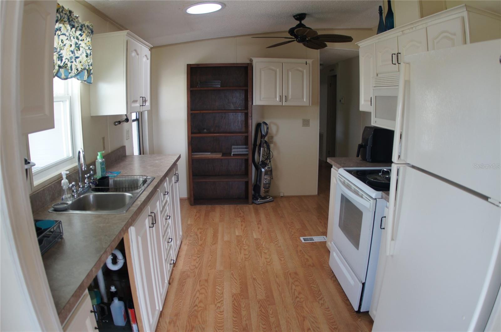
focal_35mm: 24
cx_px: 250
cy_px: 166
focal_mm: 16
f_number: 2.8
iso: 400
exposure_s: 1/30
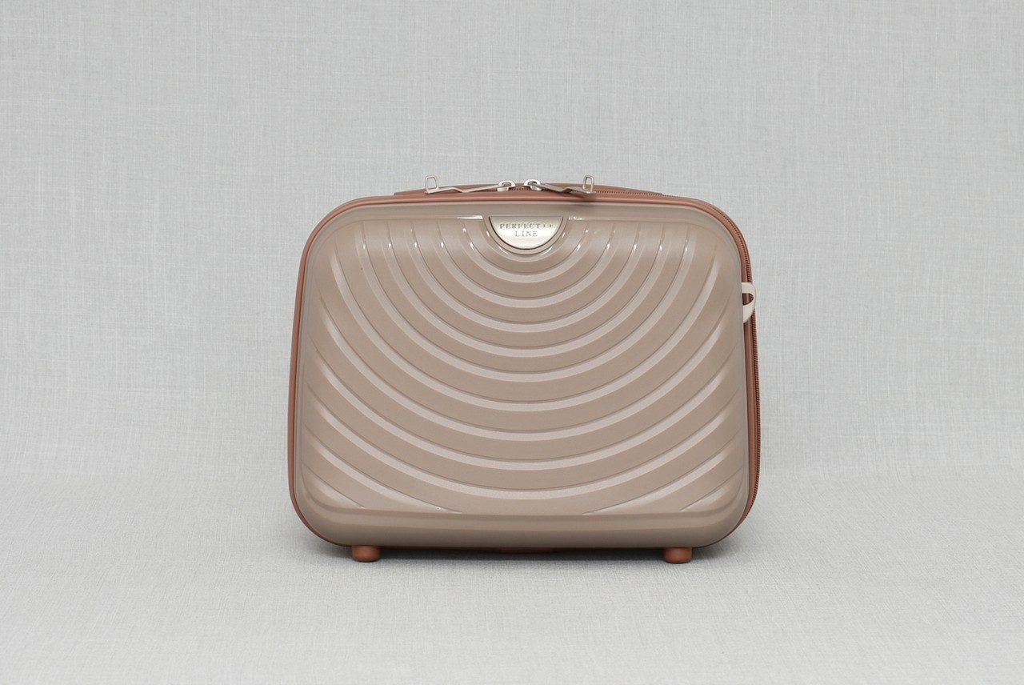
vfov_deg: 16.6
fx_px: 2349
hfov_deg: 24.6
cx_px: 512
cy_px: 342
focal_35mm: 82
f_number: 5.6
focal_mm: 55
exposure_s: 1/60
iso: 100
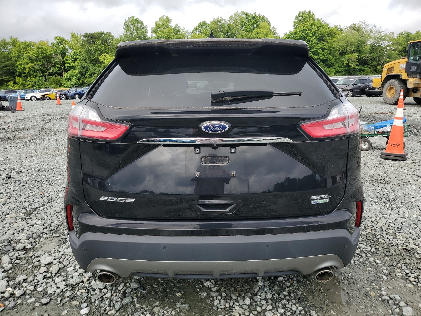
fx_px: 316
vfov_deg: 53.1
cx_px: 210
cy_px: 158
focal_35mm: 26
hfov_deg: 67.3
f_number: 1.5
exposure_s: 1/2000
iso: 50
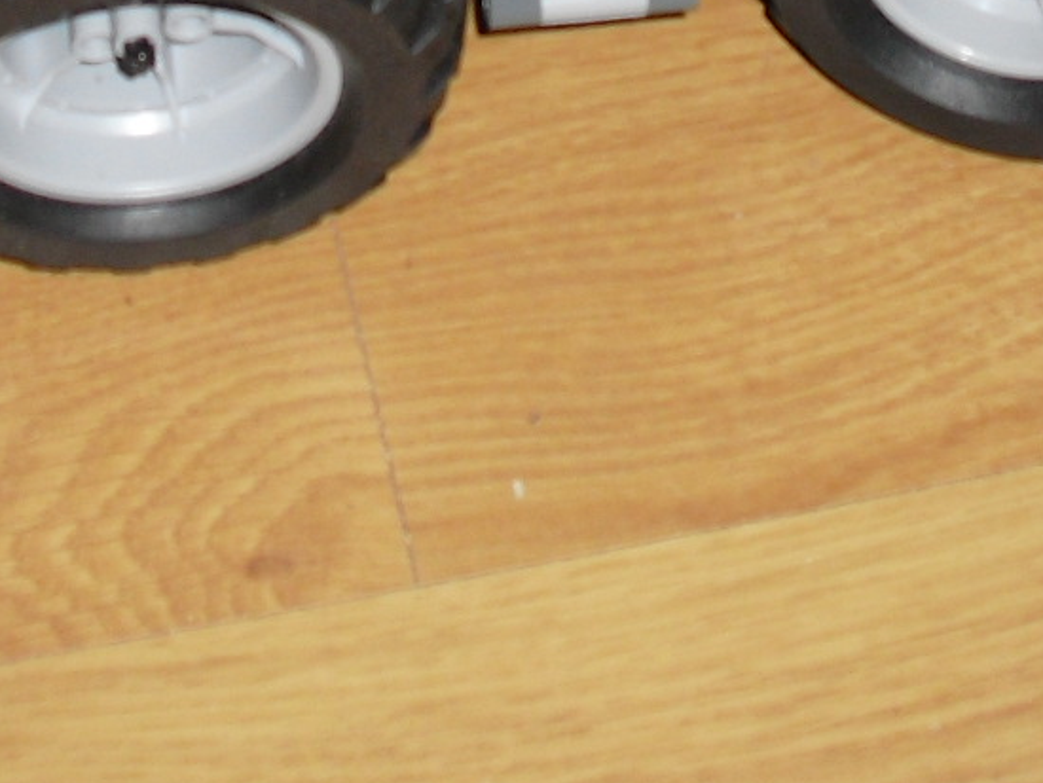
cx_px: 379
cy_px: -573
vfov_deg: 10.5
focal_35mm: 134
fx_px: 4039
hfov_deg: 14.7
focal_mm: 6.3
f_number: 3.1
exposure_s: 1/60
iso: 100
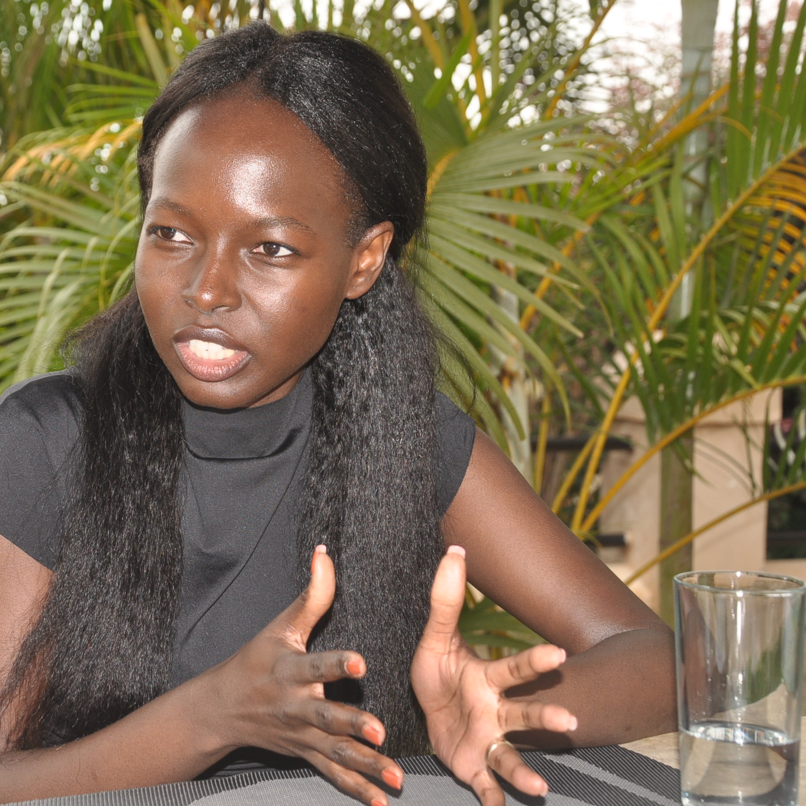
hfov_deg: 20.8
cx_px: 256
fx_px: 2186
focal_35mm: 83
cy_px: 407
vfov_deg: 20.9
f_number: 6.3
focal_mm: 42
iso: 320
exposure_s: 1/160
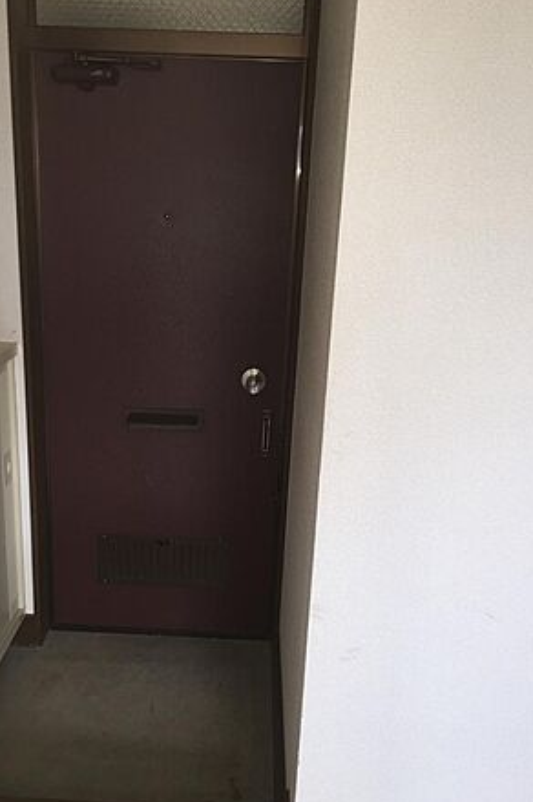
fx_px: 734
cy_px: 418
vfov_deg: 57.2
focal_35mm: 33
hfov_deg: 39.8
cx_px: 226
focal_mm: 4.15
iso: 32
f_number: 2.2
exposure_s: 1/35
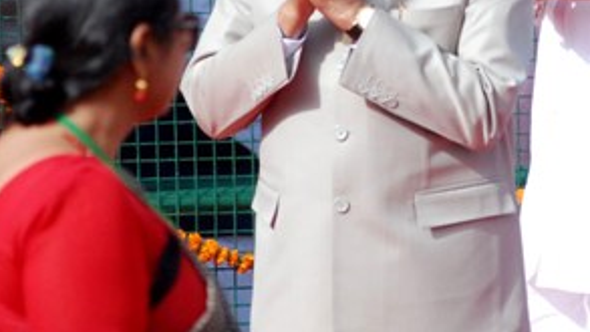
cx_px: 495
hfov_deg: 2.5
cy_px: -28
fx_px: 13442
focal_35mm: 859
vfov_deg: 1.4
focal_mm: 200
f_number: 6.3
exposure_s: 1/1250
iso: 640
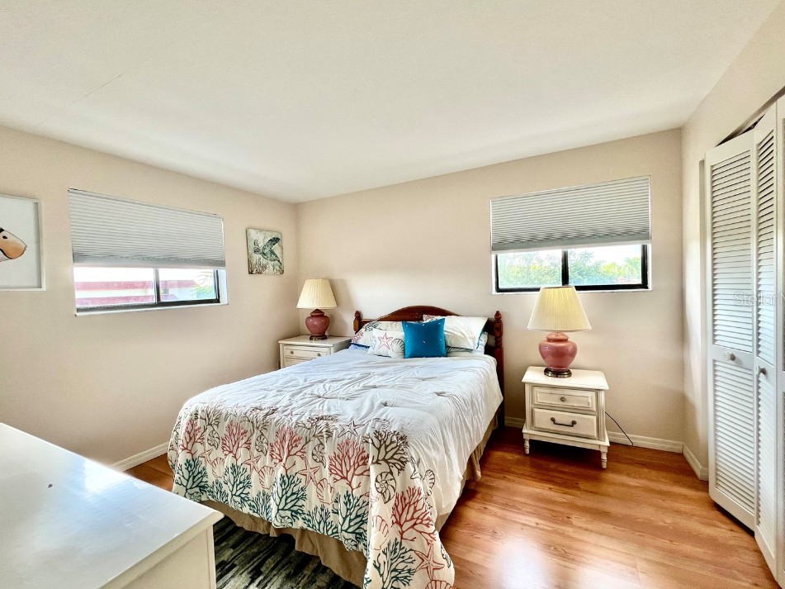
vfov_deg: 85.7
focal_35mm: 14
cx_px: 390
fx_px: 317
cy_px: 298
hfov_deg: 102.1
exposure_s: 1/120
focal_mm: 1.57
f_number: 1.8
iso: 80
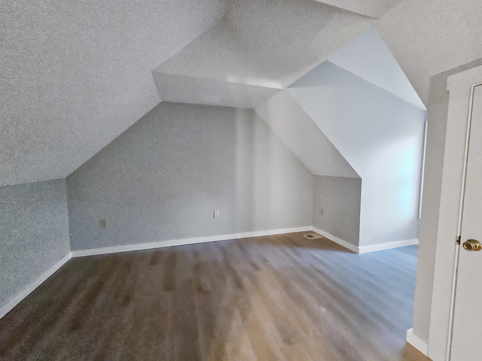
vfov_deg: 89.9
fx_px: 181
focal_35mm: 13
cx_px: 241
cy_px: 180
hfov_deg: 106.2
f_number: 2.2
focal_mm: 2.2
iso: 1000
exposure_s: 1/60
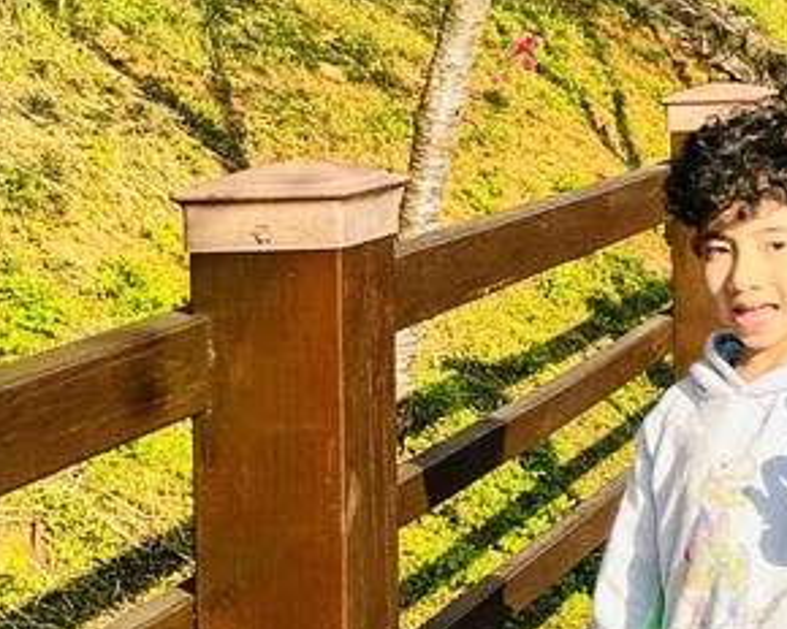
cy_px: -87
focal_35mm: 97
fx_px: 2259
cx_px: 1384
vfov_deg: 15.4
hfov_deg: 16.7
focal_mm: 6.86
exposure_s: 1/1366
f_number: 1.78
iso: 80
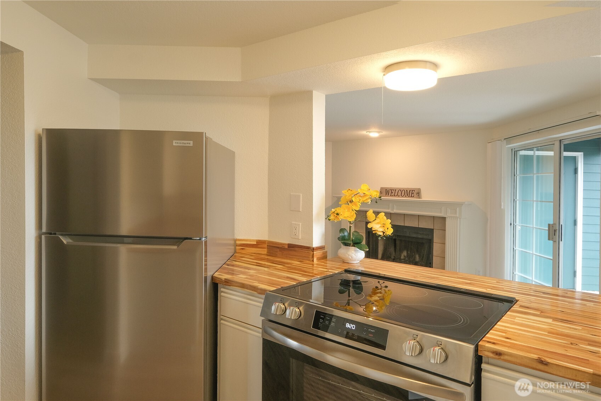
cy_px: 200
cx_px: 300
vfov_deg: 70.4
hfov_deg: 93.3
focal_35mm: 17
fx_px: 284
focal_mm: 11.5
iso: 500
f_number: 8
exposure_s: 1/25
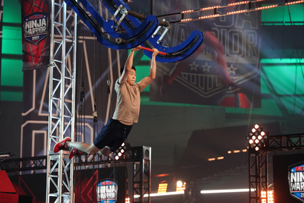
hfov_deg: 15.9
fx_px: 1089
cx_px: 152
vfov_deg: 10.6
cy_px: 102
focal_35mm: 129
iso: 6400
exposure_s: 1/800
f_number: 3.5
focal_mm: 129
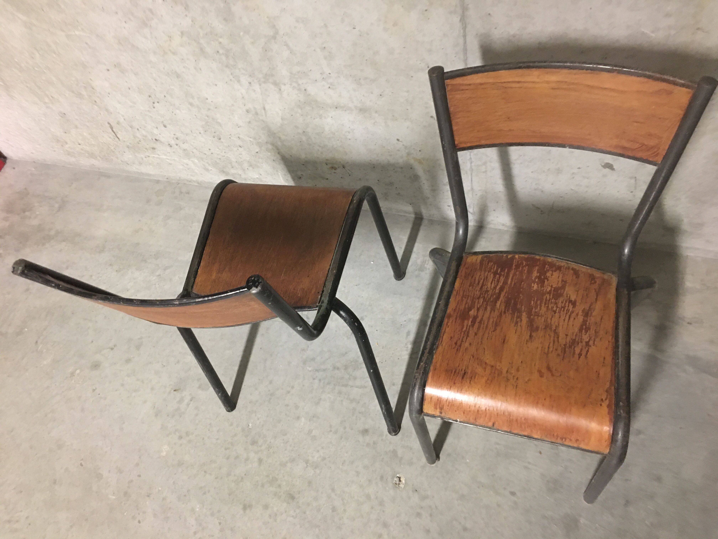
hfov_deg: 61.7
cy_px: 270
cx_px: 359
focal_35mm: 29
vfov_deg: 48.2
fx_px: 602
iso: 100
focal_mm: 4.15
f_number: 2.2
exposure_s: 1/4
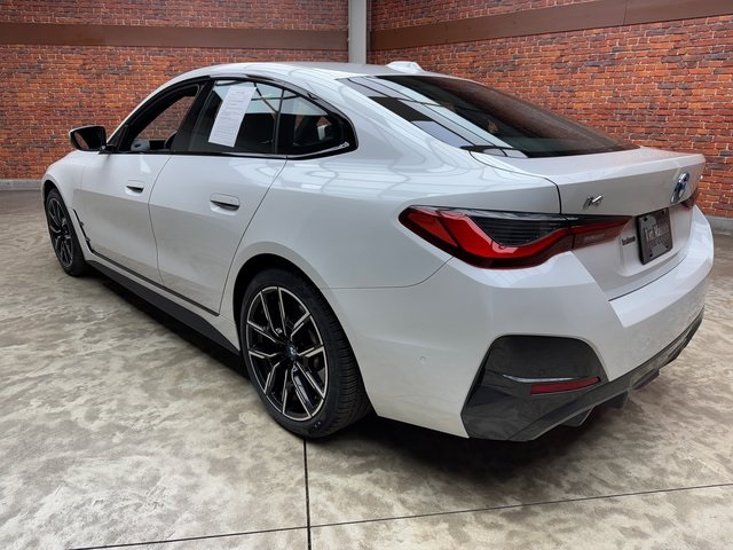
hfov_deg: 71.6
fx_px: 508
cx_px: 366
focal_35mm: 24
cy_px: 275
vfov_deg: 56.8
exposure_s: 1/200
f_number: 1.78
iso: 64
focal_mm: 6.76
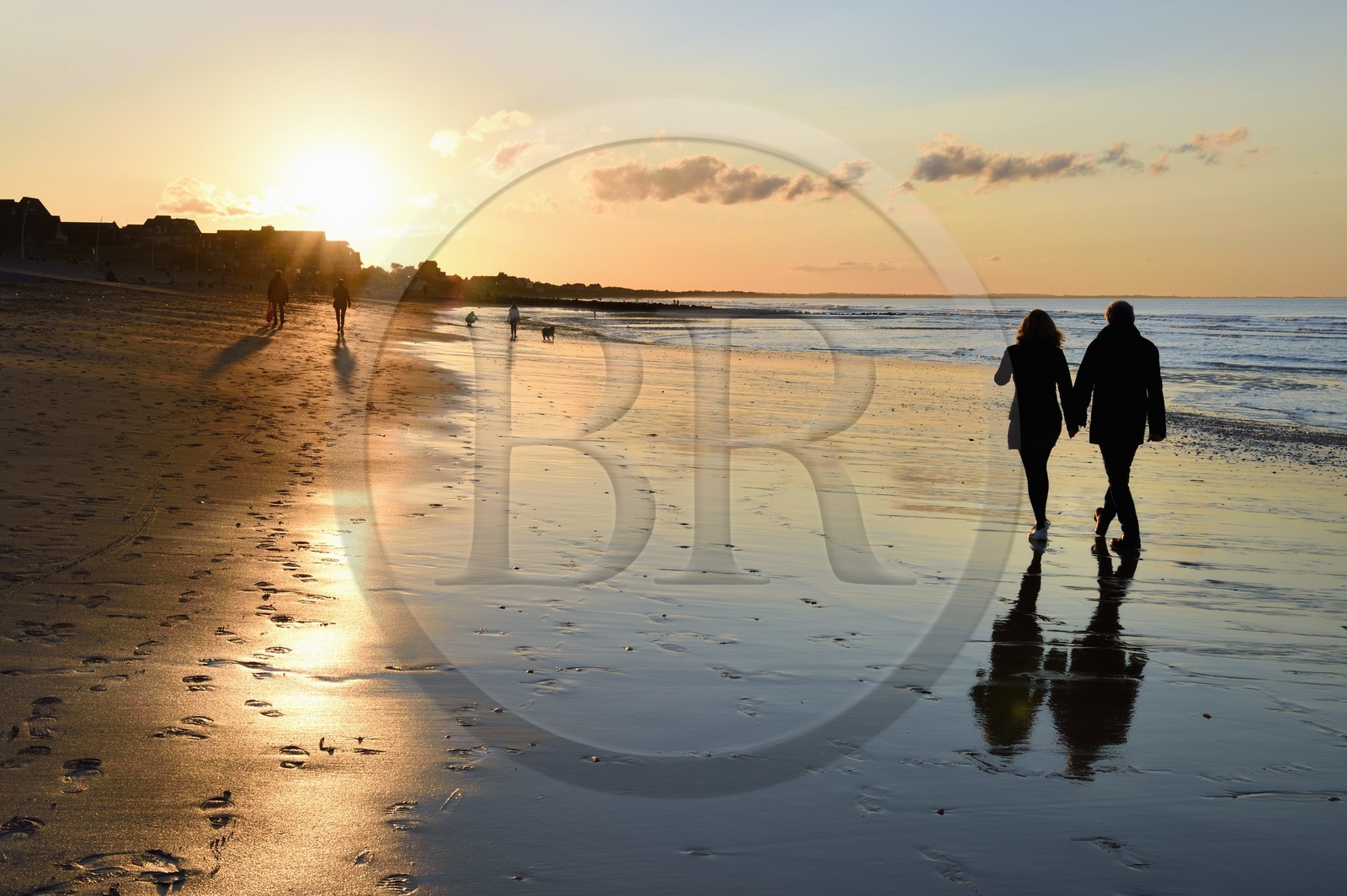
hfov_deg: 43.6
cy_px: 448
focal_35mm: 45
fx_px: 1683
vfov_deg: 29.8
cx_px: 674
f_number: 16
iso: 200
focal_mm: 45
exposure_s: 1/200
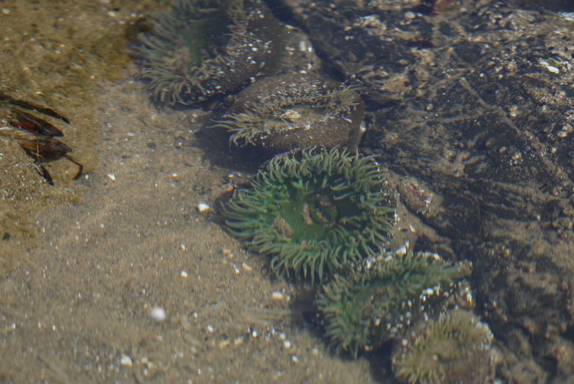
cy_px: 192
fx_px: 5249
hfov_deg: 6.3
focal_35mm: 329
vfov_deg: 4.2
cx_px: 287
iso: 125
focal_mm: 329
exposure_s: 1/400
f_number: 6.3
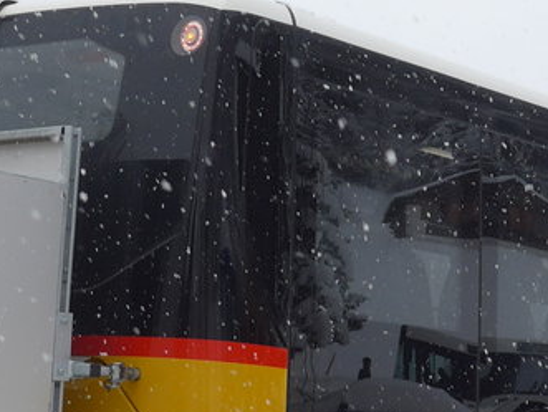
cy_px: 333
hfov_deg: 18.5
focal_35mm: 105
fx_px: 1664
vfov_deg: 14.0
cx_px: 429
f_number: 2.8
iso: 80
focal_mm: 6
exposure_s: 1/400
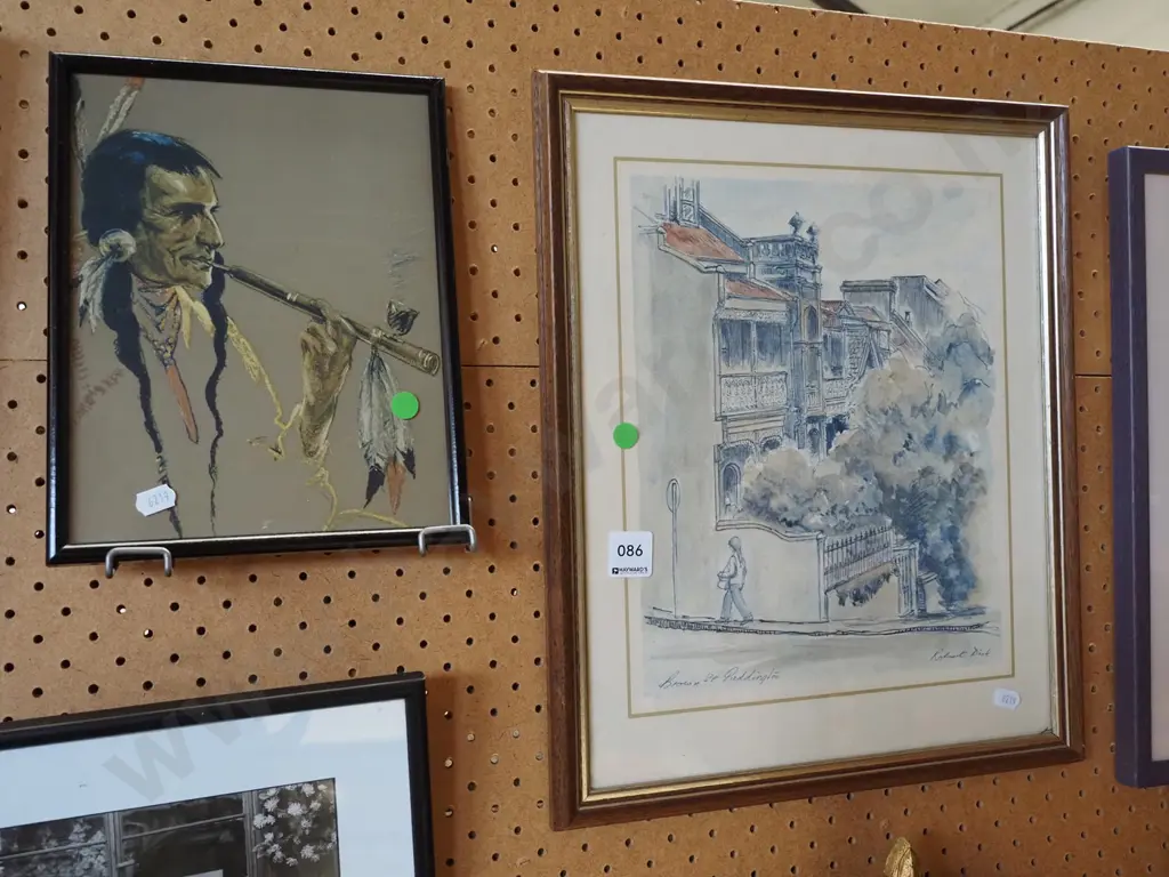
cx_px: 584
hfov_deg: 54.0
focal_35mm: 34
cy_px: 438
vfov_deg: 41.8
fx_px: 1148
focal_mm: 17
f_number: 5.6
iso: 2500
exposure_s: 1/80
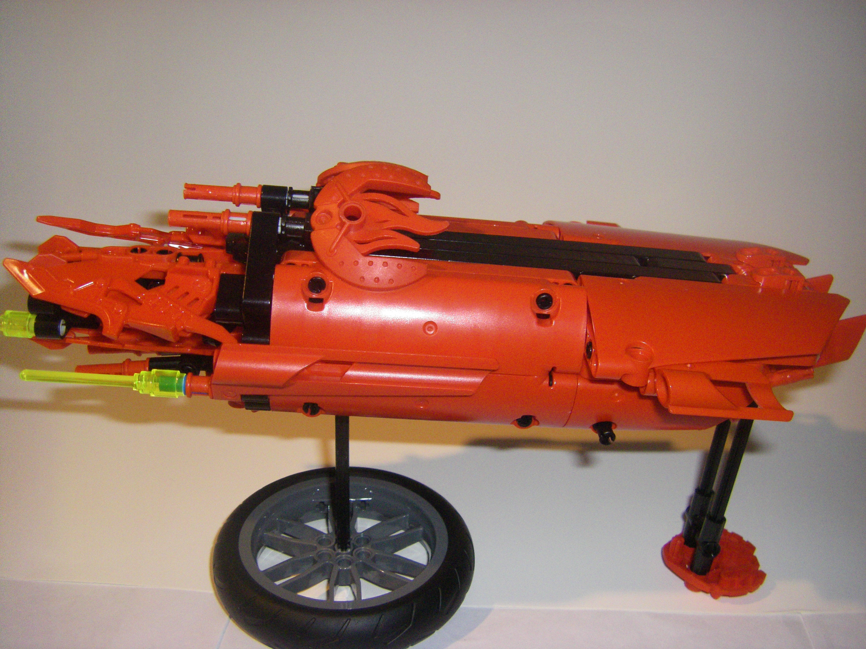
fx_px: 951
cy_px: 324
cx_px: 433
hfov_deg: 49.0
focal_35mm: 38
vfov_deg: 37.7
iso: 400
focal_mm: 6.3
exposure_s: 1/50
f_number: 7
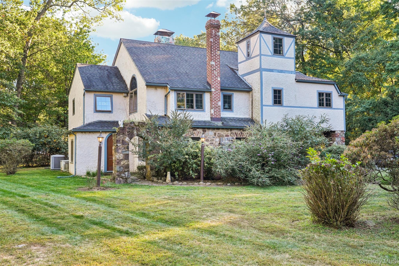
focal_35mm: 35
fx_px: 388
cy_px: 133
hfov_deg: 54.4
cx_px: 200
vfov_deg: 37.8
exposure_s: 1/40
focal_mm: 35
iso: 320
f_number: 8
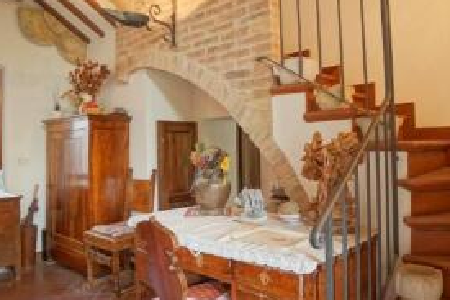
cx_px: 250
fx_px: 325
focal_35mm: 26
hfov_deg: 69.2
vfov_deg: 49.5
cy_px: 147
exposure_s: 1/30
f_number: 4
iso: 2500
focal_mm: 10
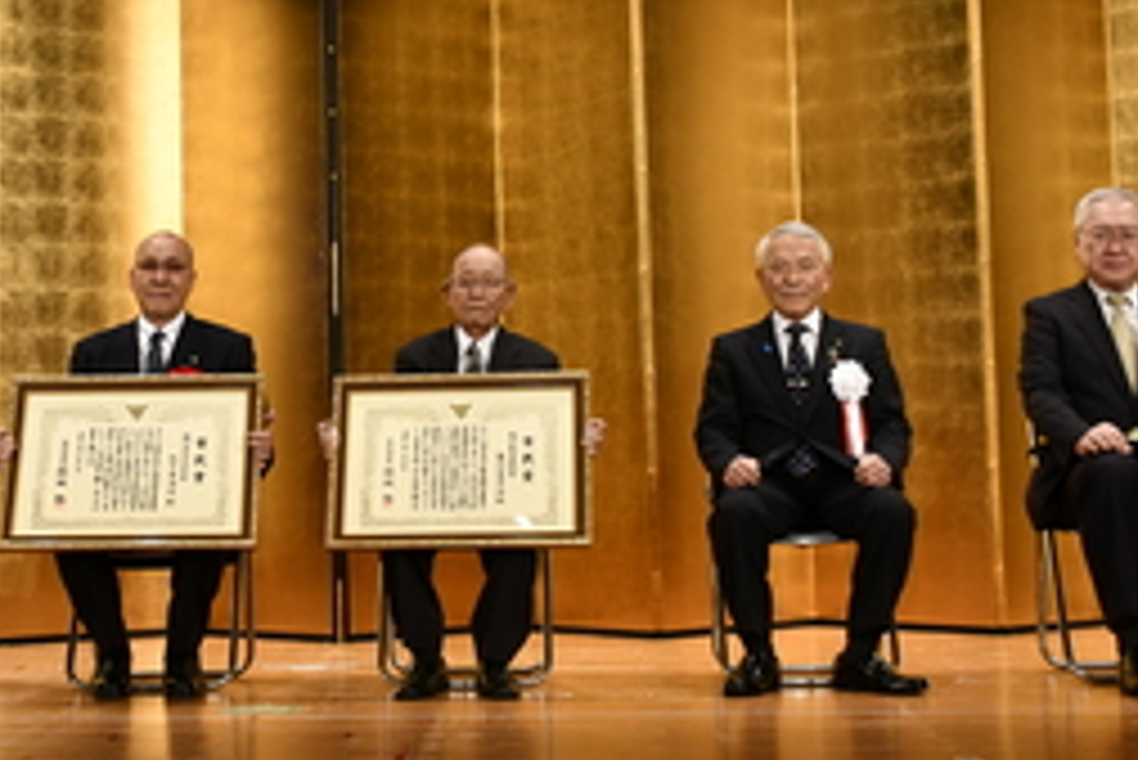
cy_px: 216
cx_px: 355
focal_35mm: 74
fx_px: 2340
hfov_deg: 27.1
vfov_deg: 18.4
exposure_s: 1/160
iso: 640
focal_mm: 26
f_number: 6.3
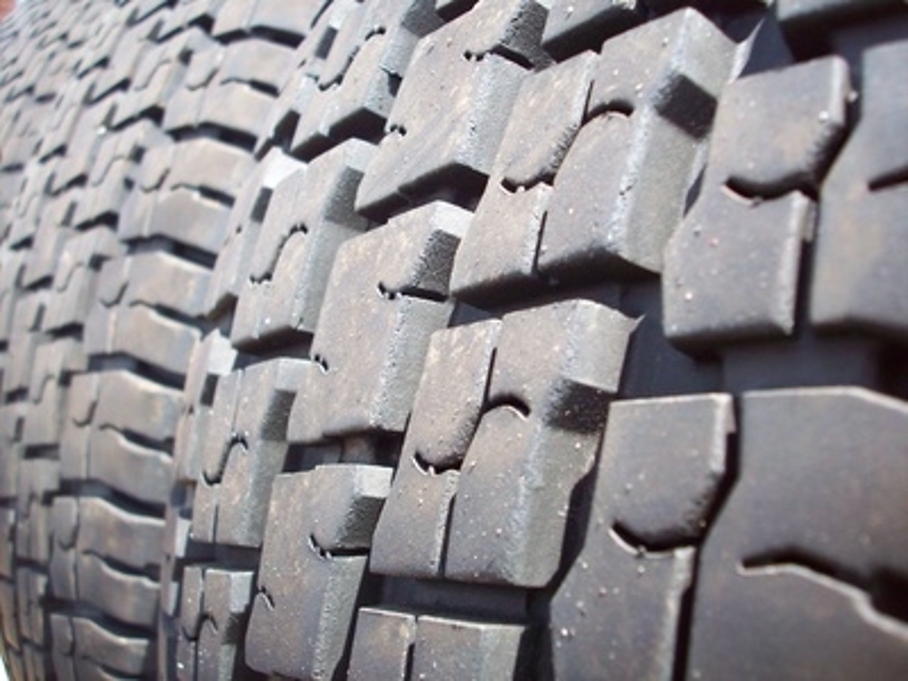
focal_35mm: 37
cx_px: 454
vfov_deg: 38.7
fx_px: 971
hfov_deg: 50.1
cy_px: 340
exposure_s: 1/140
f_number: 2.8
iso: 80
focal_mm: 6.2
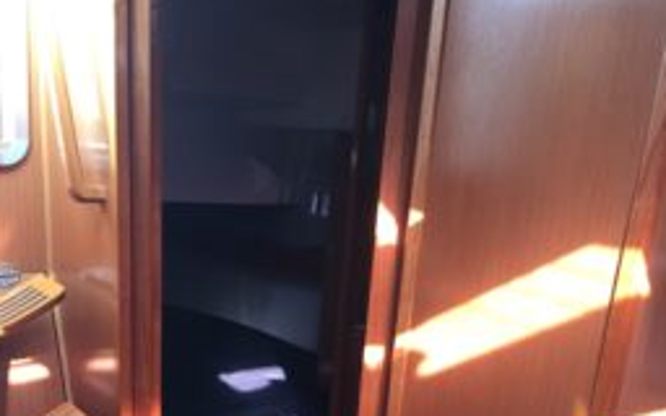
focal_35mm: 42
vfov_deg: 28.9
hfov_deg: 47.2
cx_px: 326
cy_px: 403
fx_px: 762
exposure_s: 1/33
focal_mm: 4.15
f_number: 2.2
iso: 64
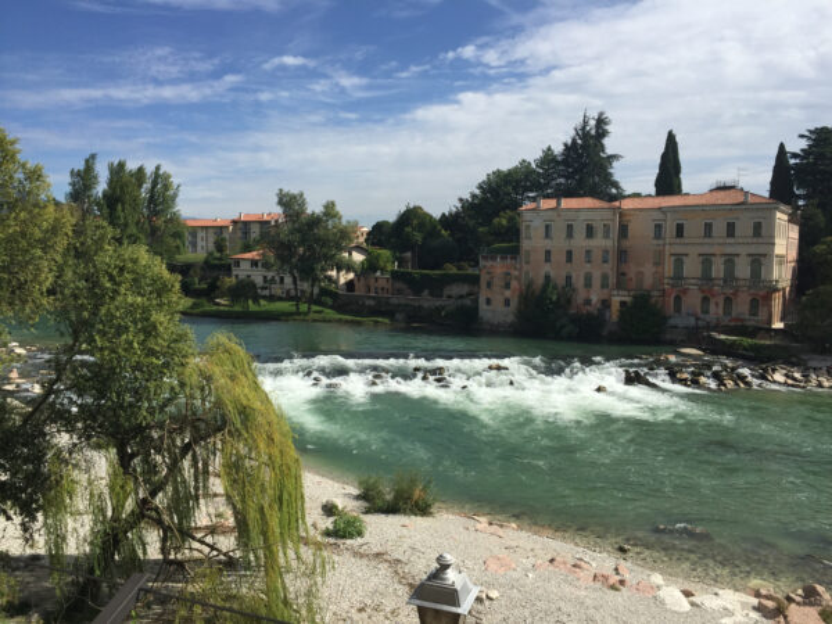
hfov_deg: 61.7
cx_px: 416
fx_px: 697
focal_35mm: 29
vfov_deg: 48.2
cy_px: 312
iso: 32
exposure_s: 1/2825
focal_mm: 4.15
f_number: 2.2
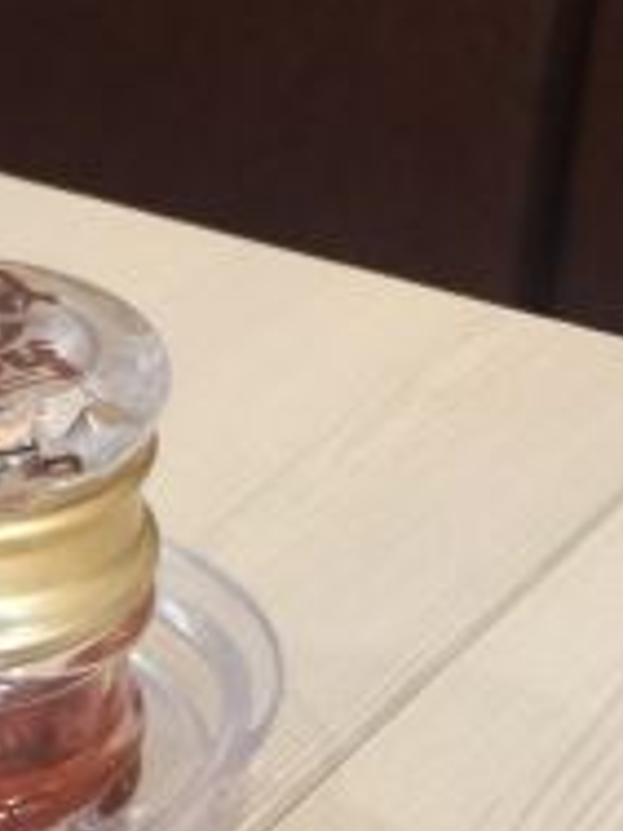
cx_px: -223
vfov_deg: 17.5
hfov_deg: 13.2
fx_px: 2592
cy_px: 964
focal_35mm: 108
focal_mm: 4.15
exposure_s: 1/33
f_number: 2.2
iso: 50
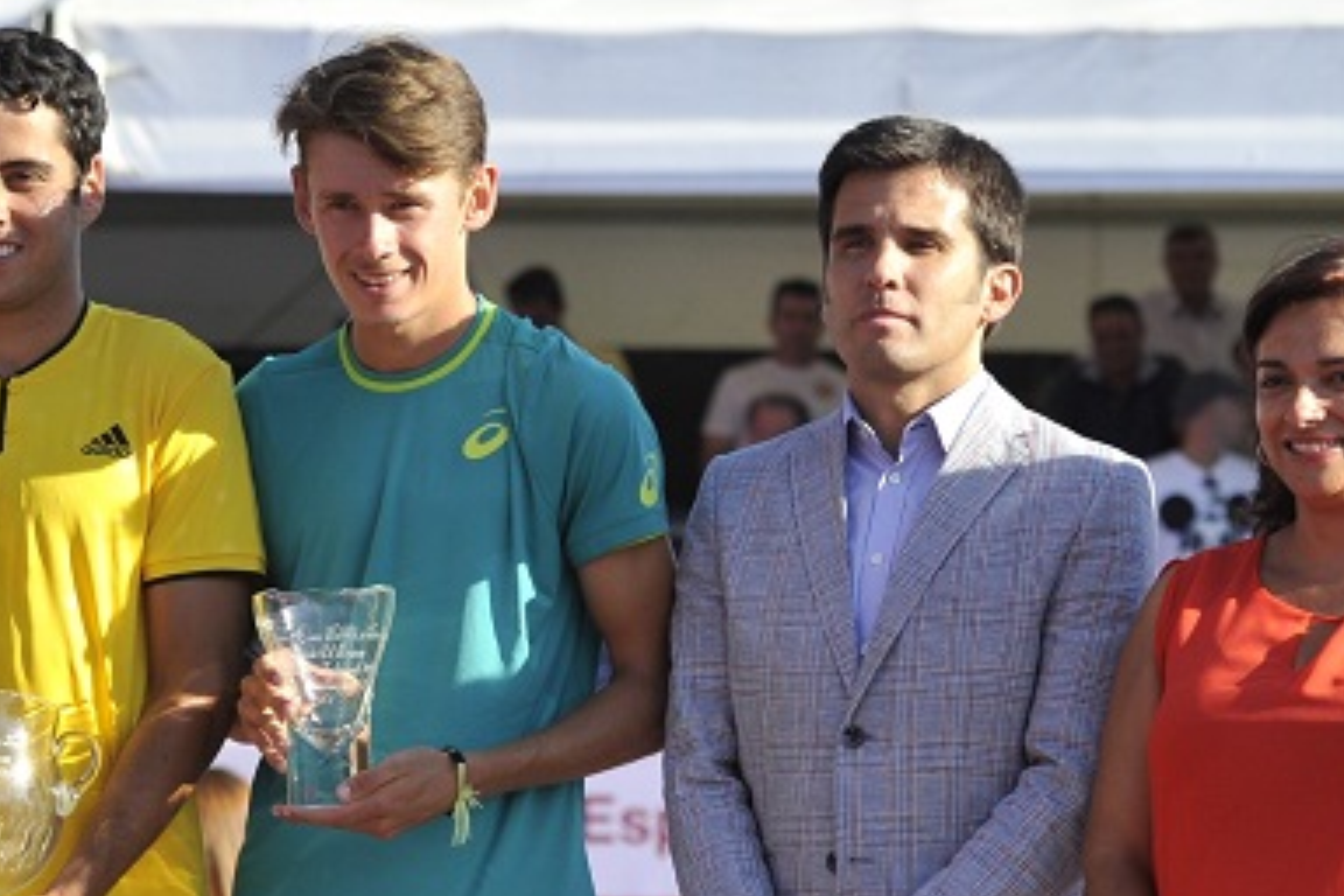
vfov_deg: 6.7
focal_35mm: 204
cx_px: 588
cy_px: 849
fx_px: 7615
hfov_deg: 10.1
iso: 640
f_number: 4
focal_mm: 70
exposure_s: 1/4000
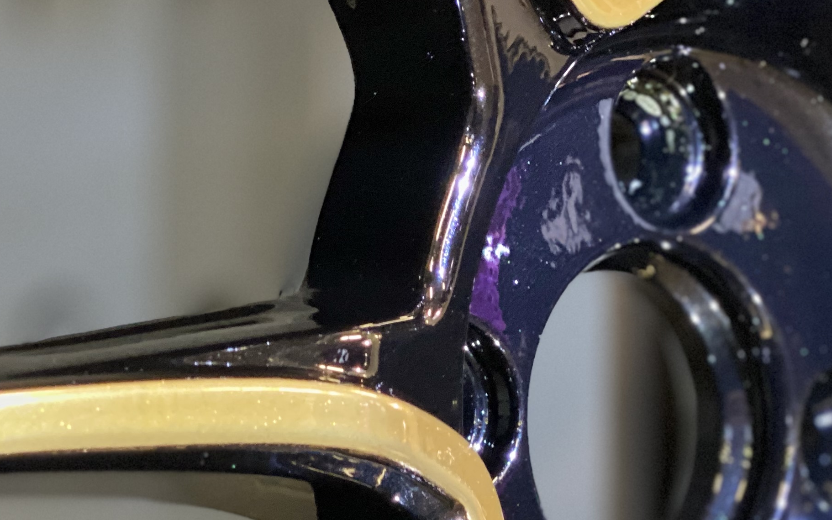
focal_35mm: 122
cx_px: 630
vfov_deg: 10.5
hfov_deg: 17.0
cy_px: 656
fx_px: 2766
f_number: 2
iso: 400
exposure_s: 1/20
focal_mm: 6
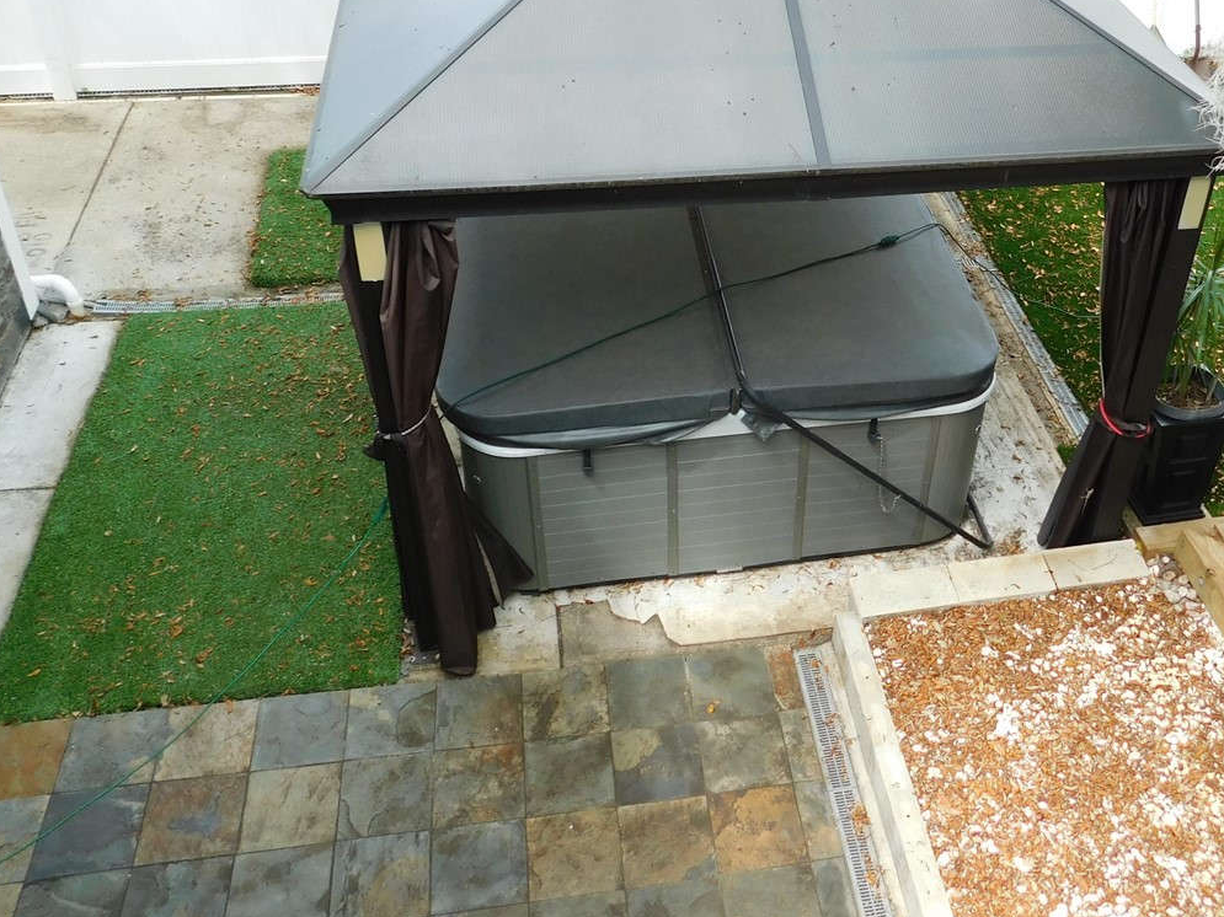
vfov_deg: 38.0
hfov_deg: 49.1
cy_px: 270
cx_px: 832
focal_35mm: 37
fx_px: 1308
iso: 125
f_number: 3
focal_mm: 4
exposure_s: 1/125
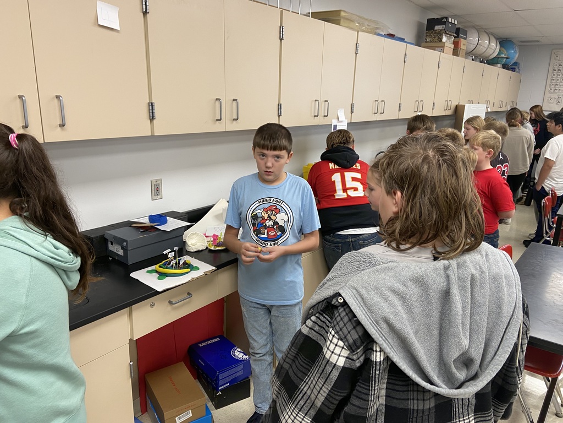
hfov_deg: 67.3
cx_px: 282
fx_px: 423
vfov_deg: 53.1
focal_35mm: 26
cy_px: 212
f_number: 1.8
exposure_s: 1/60
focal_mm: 4.25
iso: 80
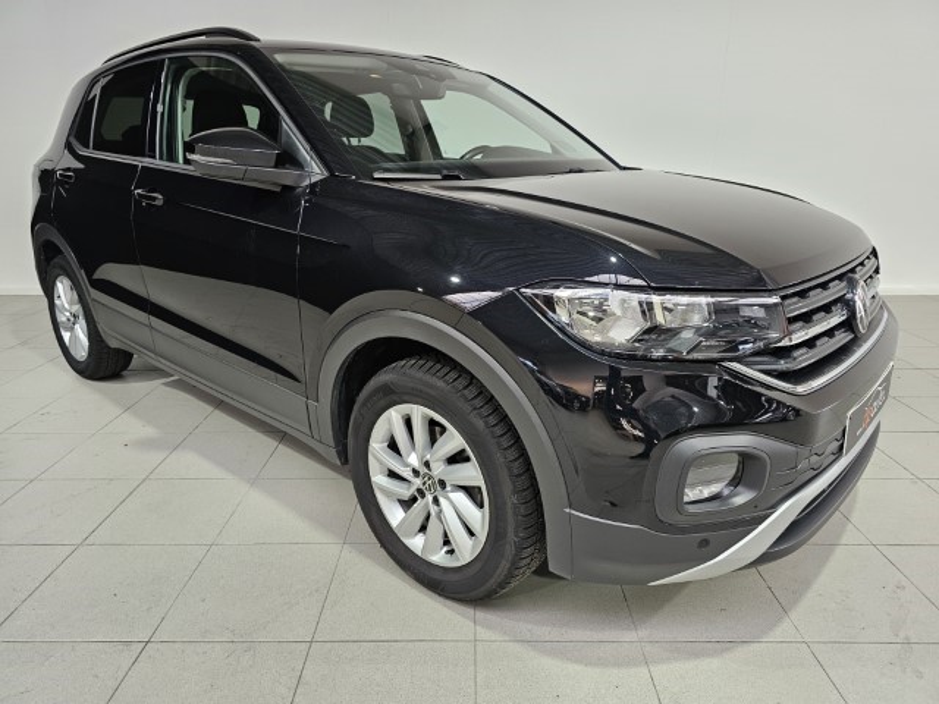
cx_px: 470
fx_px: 624
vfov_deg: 58.9
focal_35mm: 23
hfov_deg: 73.9
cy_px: 352
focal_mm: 6.3
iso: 200
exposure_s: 1/180
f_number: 1.7
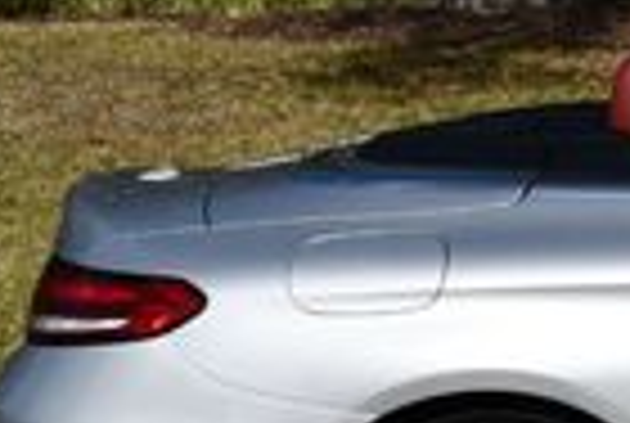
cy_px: 54
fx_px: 3841
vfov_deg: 6.3
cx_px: 1264
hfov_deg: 8.8
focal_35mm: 219
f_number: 10
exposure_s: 1/400
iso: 100
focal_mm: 24
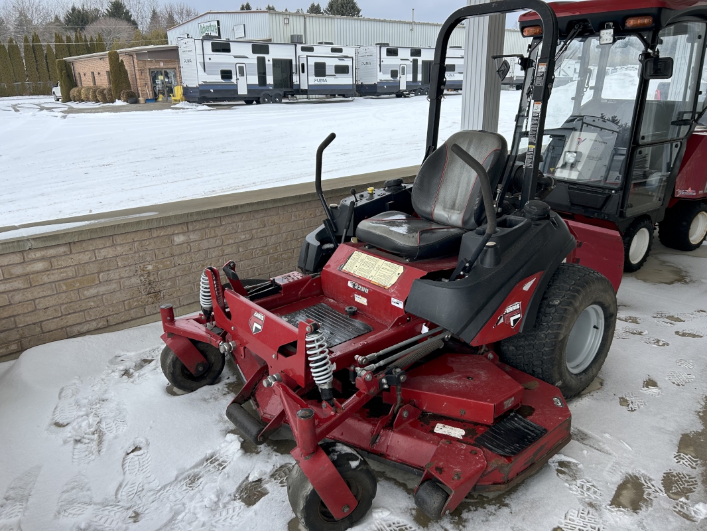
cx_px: 354
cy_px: 266
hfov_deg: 67.3
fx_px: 531
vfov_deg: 53.1
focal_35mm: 26
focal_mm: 5.7
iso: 50
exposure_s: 1/1553
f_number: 1.5
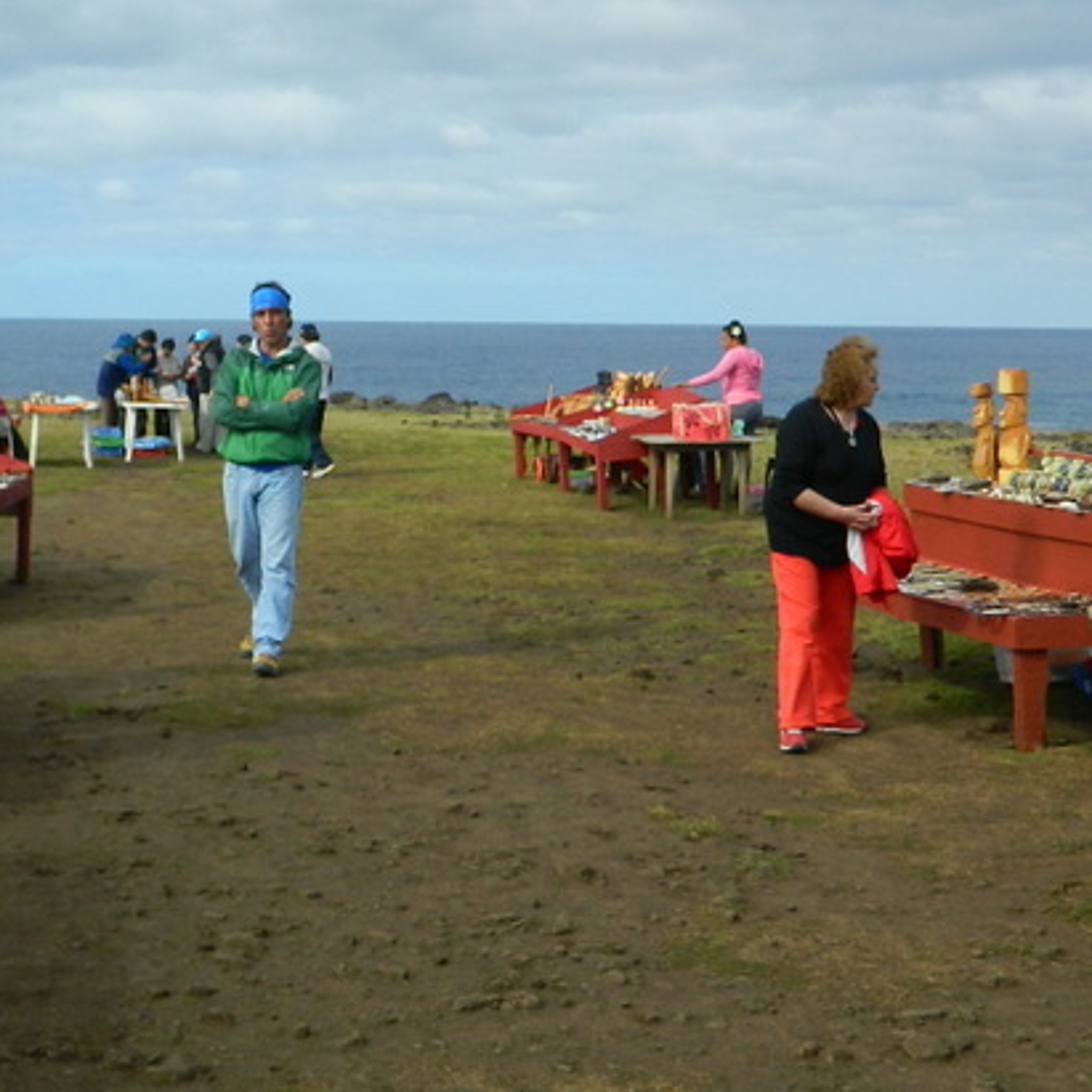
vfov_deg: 30.7
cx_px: 372
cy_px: 324
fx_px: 1963
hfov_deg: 30.9
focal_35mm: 55
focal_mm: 4.5
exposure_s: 1/800
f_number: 3.1
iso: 80
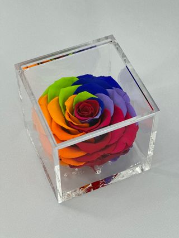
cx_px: 90
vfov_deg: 25.3
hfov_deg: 19.2
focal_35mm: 77
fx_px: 530
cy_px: 119
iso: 40
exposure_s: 1/159
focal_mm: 9
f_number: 2.8
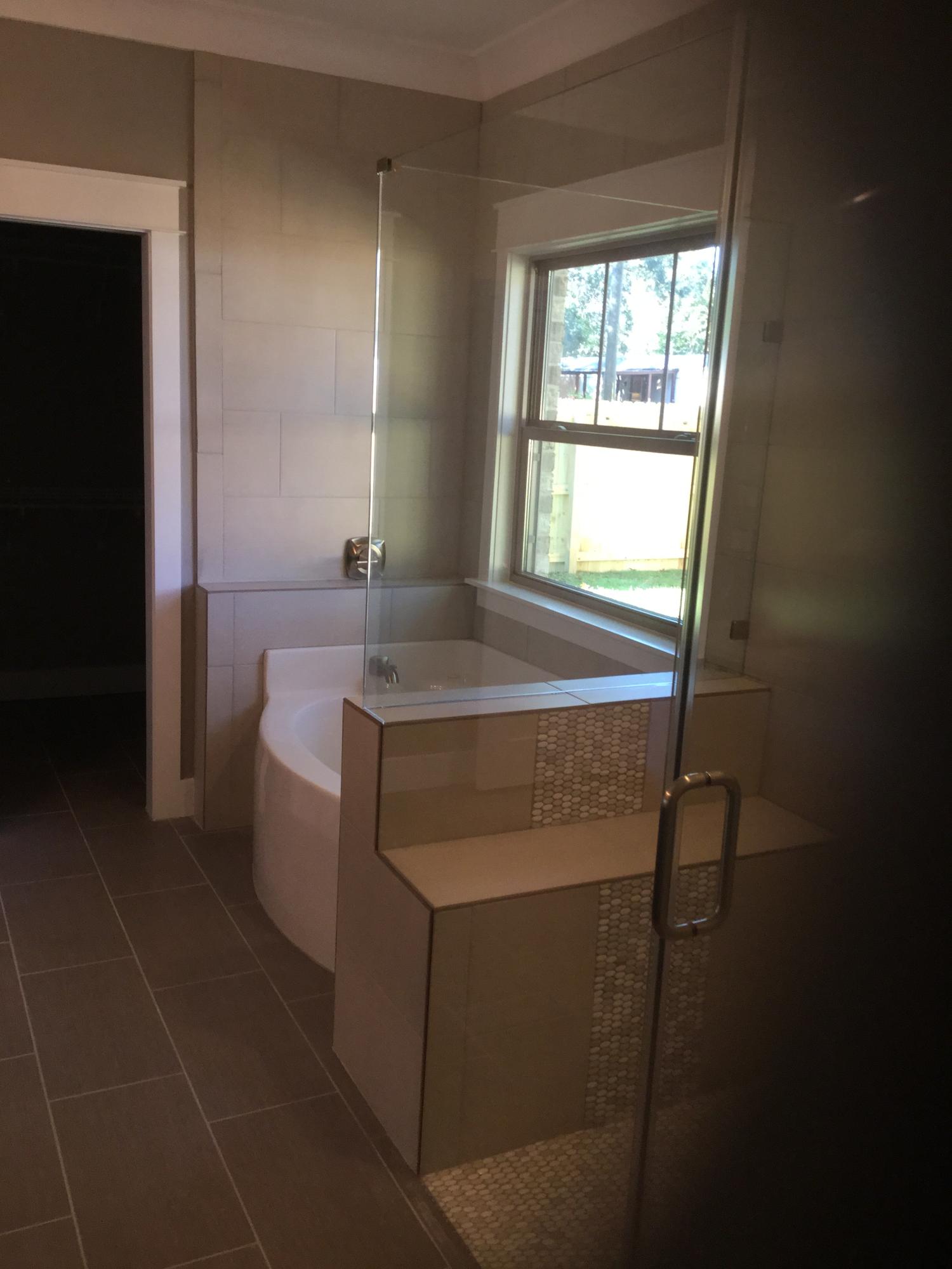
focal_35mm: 31
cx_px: 476
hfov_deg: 45.4
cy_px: 634
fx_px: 1137
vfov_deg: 58.4
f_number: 2.4
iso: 100
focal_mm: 3.3
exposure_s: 1/30
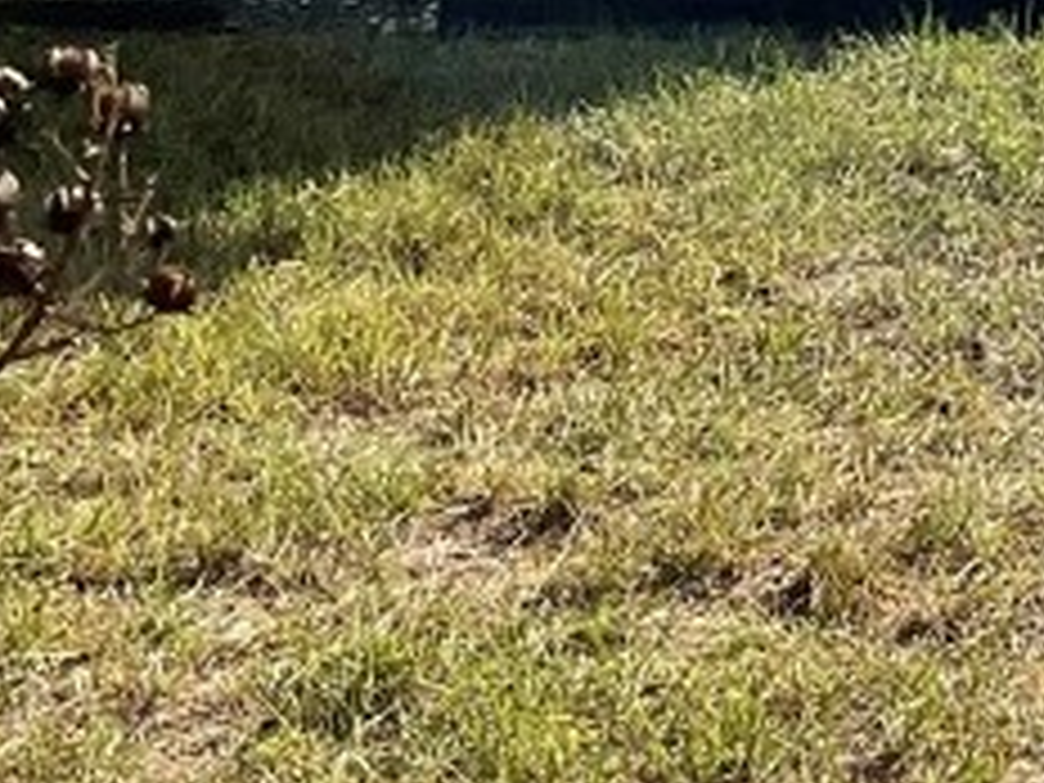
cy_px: -482
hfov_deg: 14.1
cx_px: 1719
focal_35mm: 128
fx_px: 3860
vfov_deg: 11.0
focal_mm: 3
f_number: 1.8
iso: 16
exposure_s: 1/3125
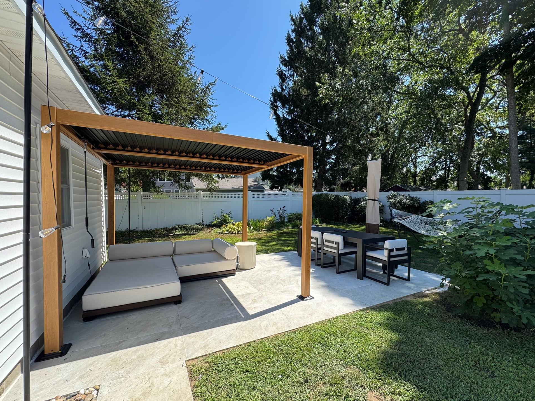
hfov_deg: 98.1
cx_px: 281
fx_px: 232
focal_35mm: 15
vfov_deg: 81.7
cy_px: 210
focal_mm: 2.22
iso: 40
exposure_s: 1/720
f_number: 2.2
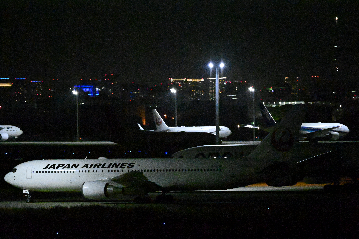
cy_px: 120
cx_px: 180
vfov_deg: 4.6
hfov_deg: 6.9
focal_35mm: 300
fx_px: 2991
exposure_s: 1/4000
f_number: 2.8
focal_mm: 300
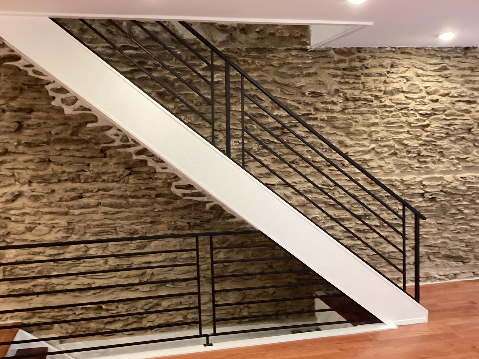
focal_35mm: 34
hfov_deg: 53.9
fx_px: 470
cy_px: 185
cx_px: 220
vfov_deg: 41.8
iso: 320
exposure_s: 1/60
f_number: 2.4
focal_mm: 3.3
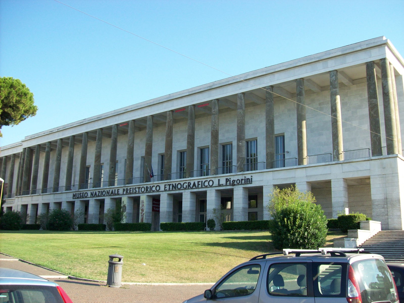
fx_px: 420
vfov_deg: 39.6
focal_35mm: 36
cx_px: 202
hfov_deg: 51.4
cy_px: 152
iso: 80
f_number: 2.7
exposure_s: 1/450
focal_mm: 6
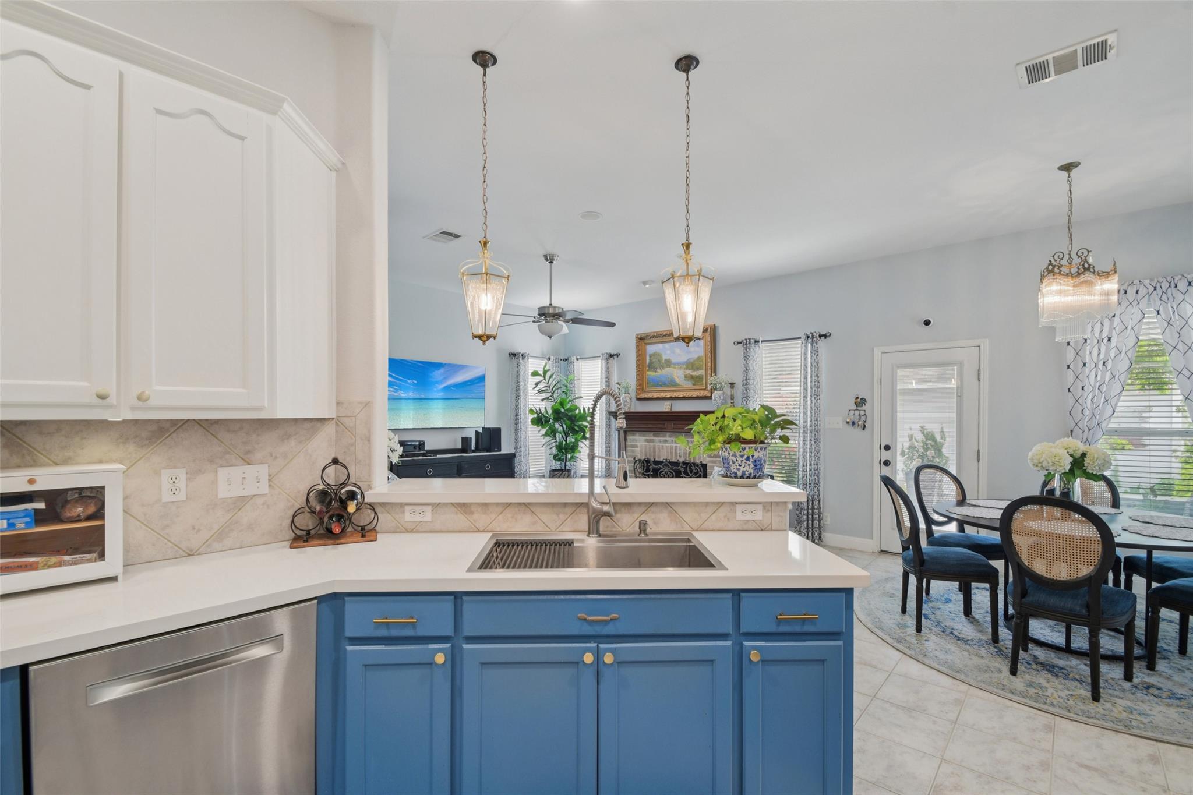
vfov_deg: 77.3
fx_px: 497
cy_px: 398
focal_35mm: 15
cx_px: 596
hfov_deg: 100.4
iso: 400
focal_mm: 10
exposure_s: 1/8
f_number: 8
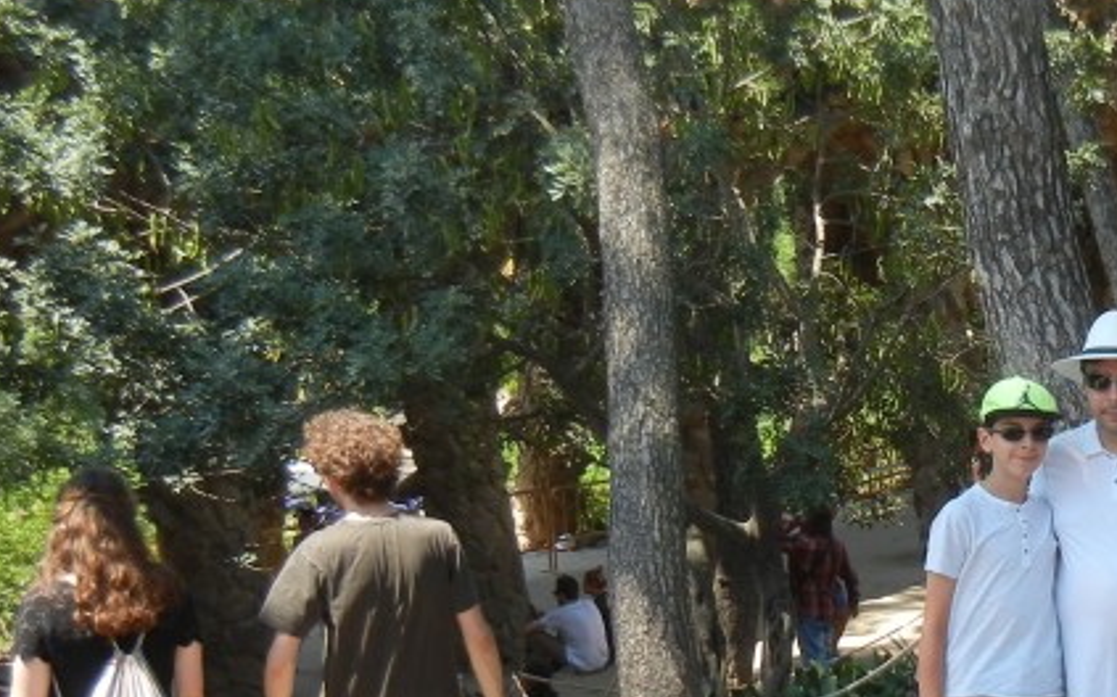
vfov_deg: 16.9
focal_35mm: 77
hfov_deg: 26.0
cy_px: 425
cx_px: 998
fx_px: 2343
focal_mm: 5.4
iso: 160
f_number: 3.5
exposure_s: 1/394
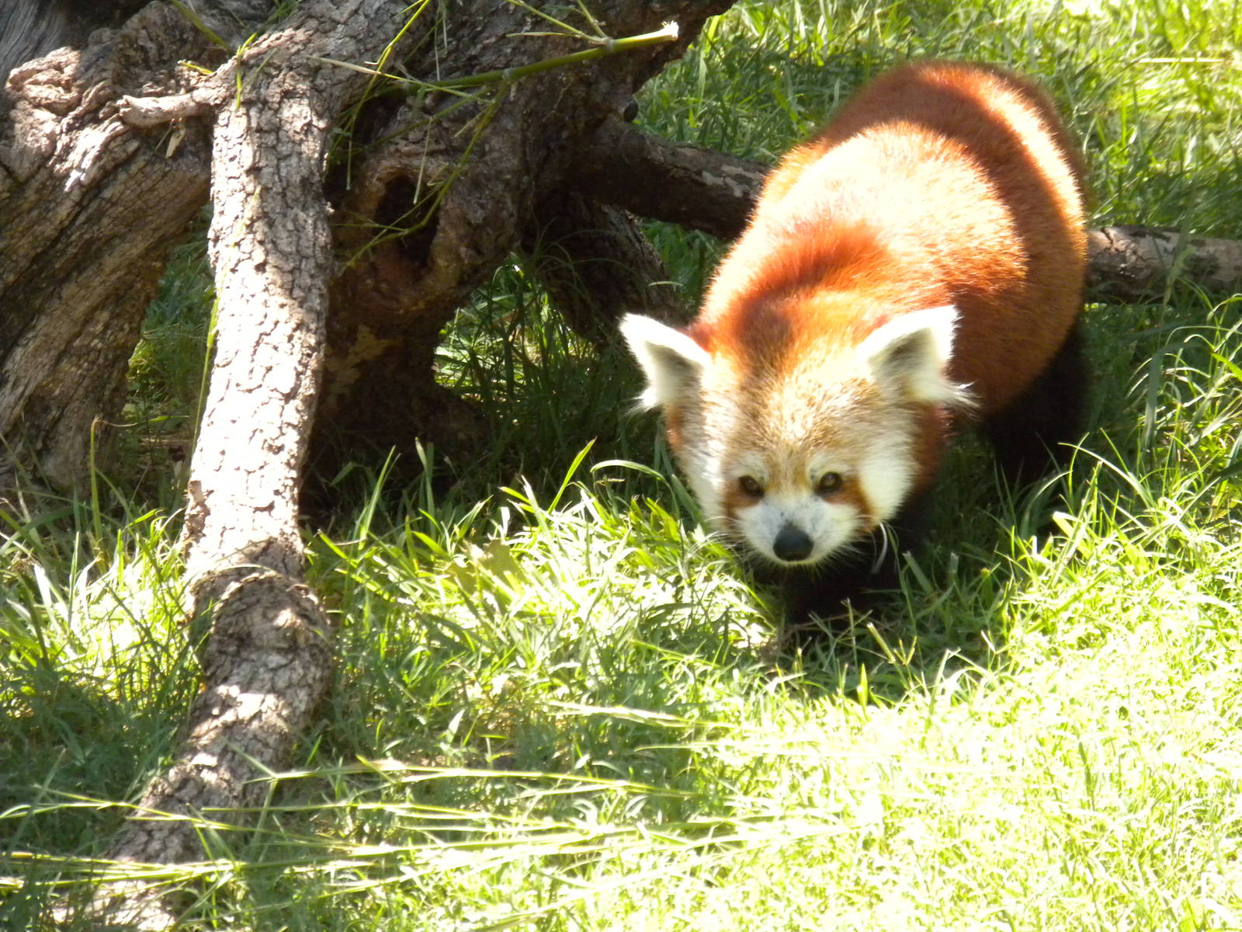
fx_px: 8539
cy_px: 466
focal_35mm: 238
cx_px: 621
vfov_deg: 6.2
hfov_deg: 8.3
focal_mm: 42.1
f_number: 5.2
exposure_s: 1/355
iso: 400
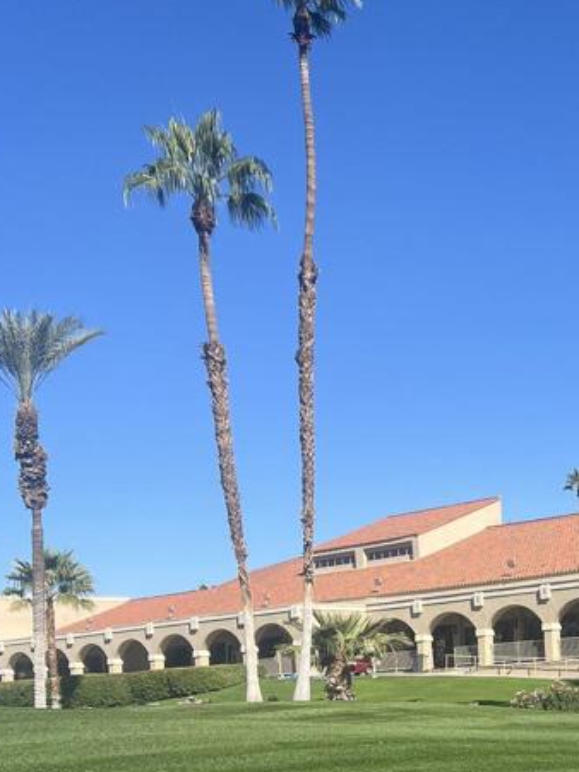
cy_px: 645
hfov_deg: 23.9
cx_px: 552
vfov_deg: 31.6
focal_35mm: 59
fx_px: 1316
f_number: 1.5
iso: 50
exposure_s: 1/3460
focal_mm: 5.7
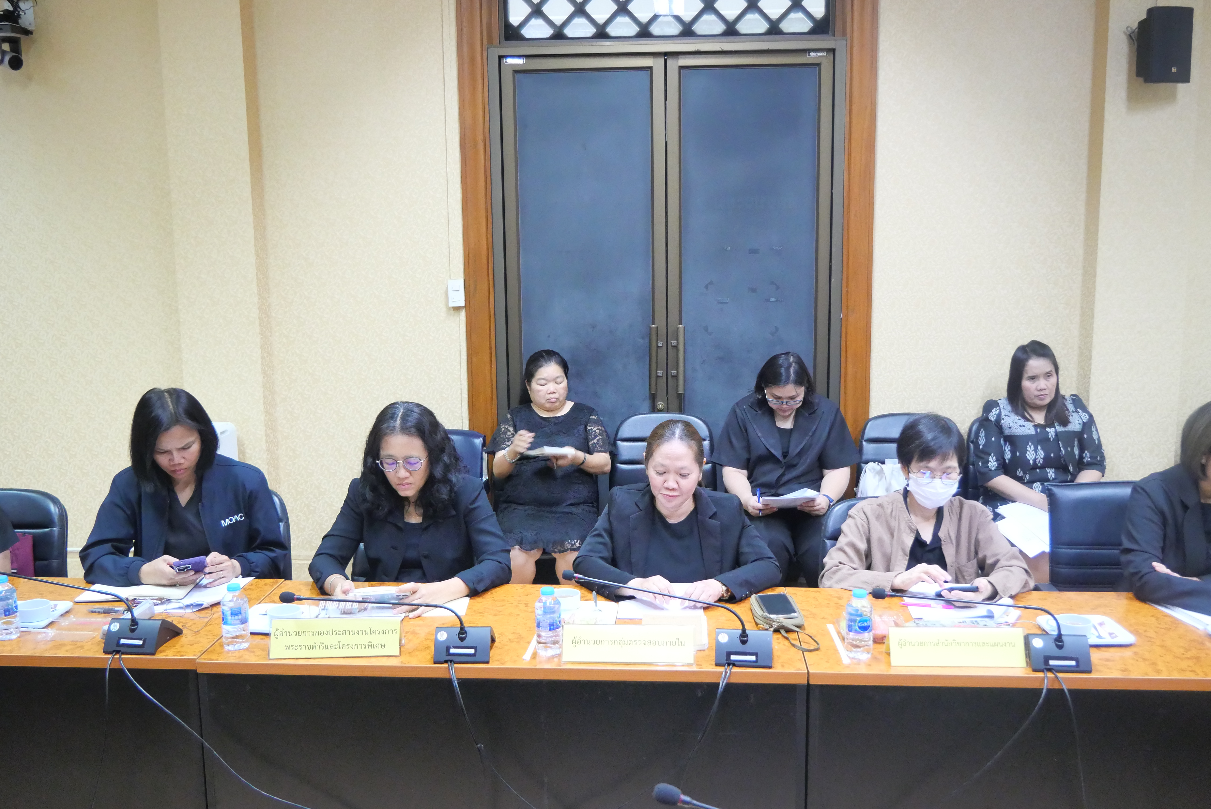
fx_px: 1043
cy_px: 404
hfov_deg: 60.3
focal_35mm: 31
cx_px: 606
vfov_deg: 42.4
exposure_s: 1/20
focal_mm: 15
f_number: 4
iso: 3200
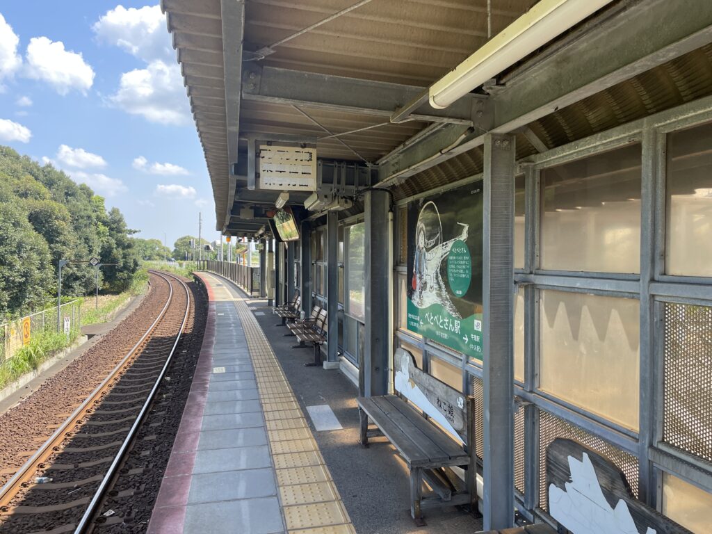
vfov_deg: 53.1
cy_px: 267
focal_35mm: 26
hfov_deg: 67.3
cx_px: 356
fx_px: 535
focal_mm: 4.2
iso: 32
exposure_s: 1/596
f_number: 1.6
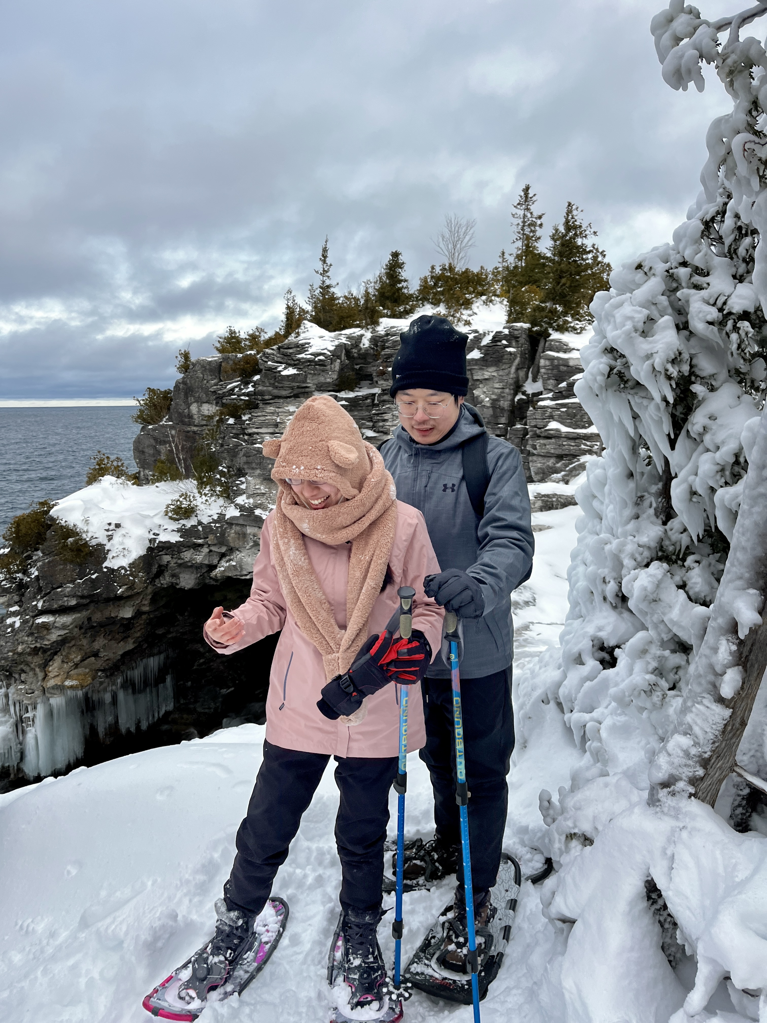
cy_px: 512
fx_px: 768
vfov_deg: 67.3
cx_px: 384
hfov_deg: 53.1
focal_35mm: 26
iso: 50
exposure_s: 1/1647
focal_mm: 5.1
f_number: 1.6
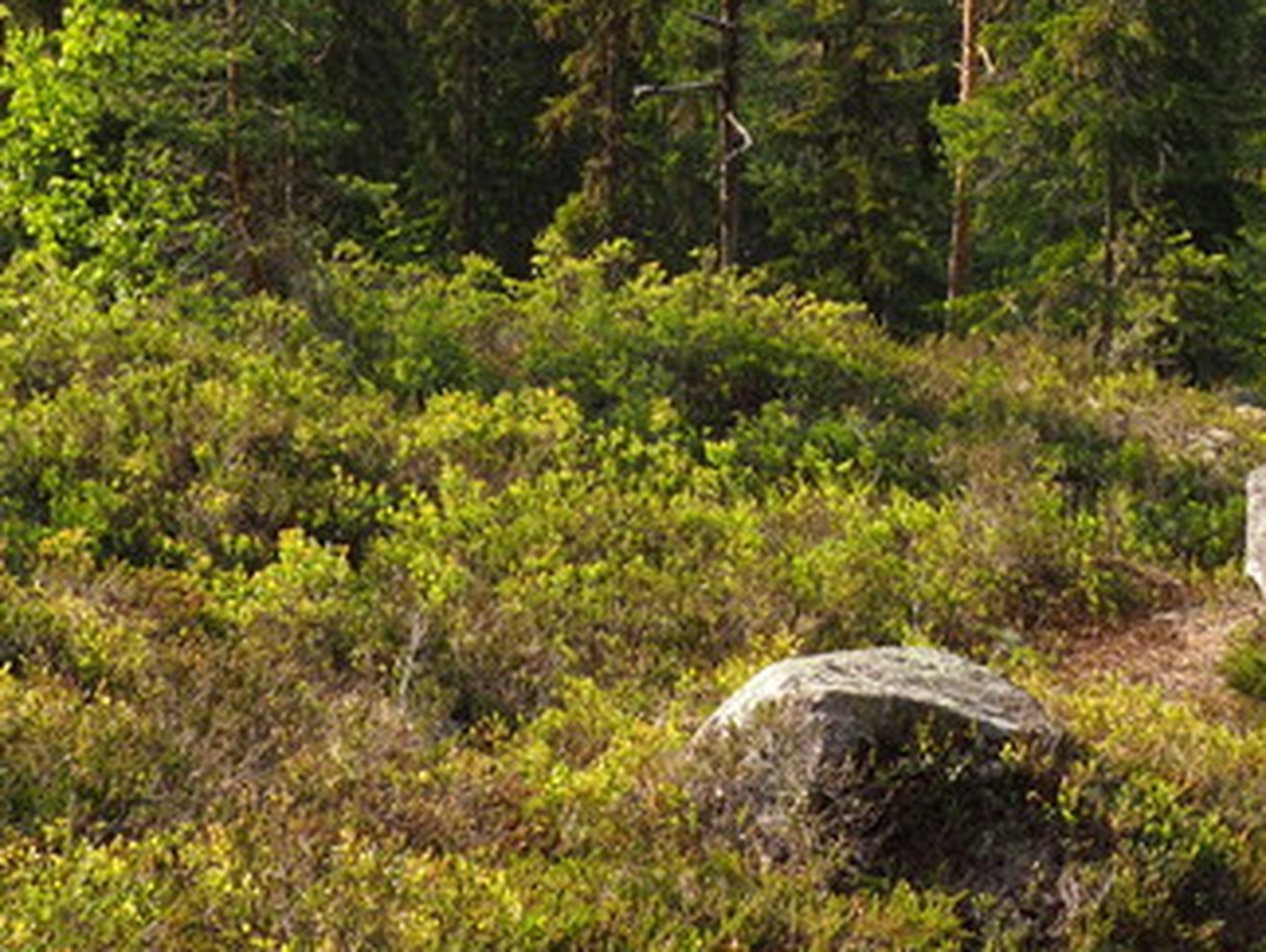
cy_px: -427
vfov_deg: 14.6
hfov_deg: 20.6
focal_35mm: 95
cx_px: 760
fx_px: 3478
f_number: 8
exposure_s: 1/125
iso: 200
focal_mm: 16
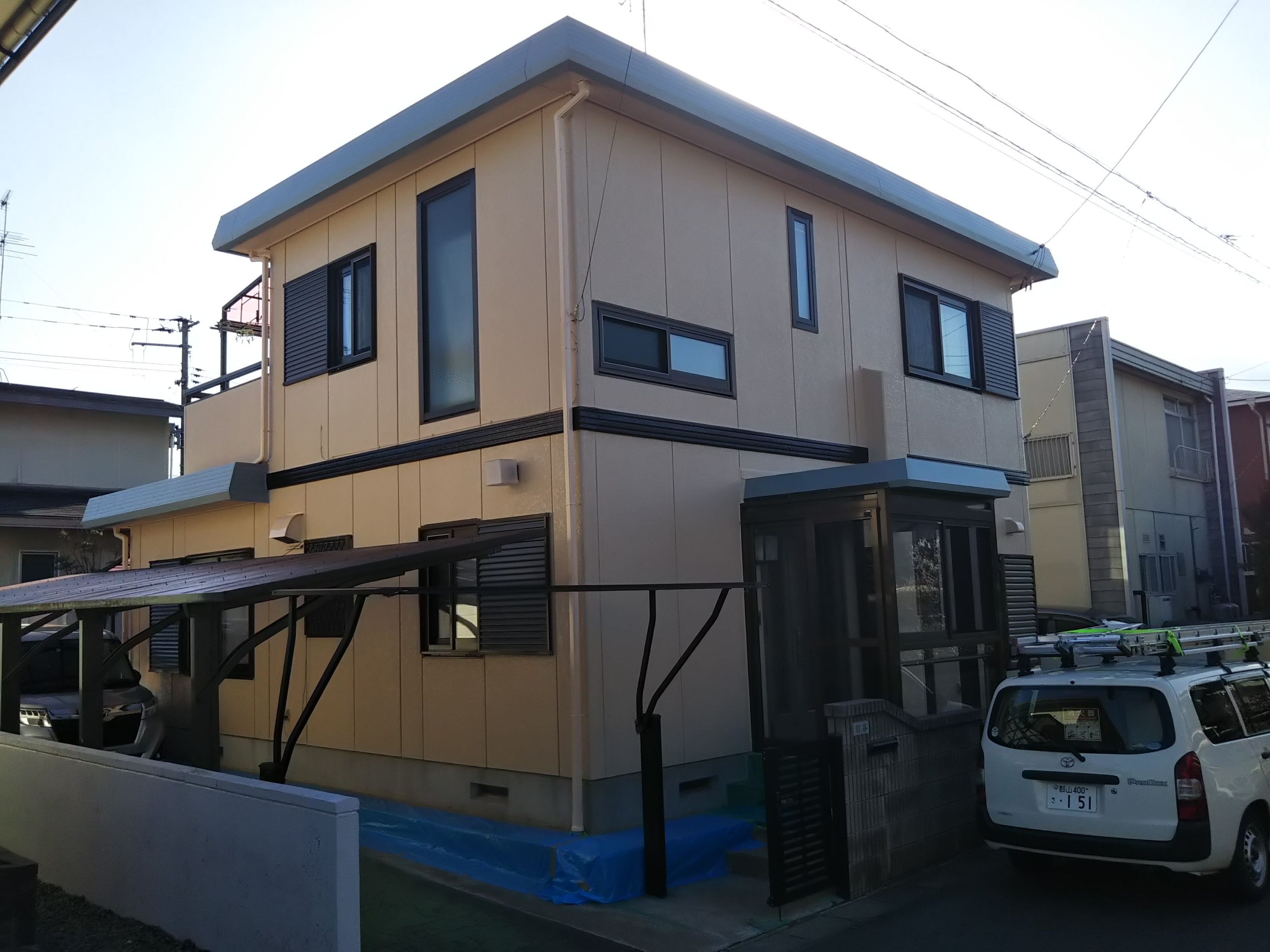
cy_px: 476
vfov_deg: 46.8
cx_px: 635
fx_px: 1101
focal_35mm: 30
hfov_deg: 60.0
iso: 20
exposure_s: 1/742
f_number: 2.2
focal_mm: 4
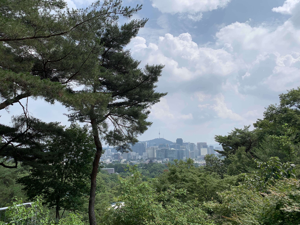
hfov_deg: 67.3
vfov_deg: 53.1
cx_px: 150
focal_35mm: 26
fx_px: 225
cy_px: 112
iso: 25
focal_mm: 4.25
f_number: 1.8
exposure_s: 1/3788
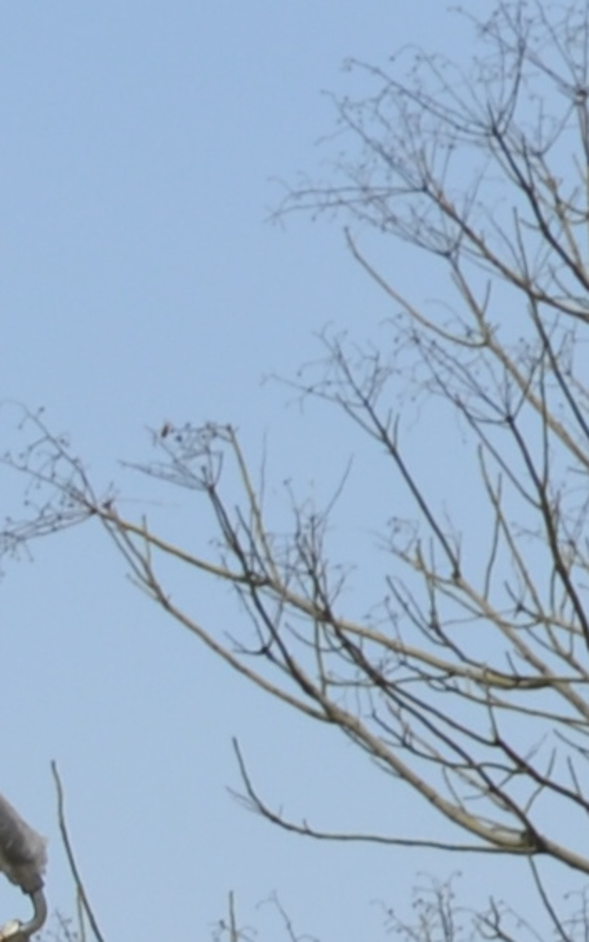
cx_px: -2026
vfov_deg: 6.7
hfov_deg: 4.0
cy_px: 2124
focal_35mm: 299
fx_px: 7681
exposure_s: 1/320
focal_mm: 24
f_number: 9
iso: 100
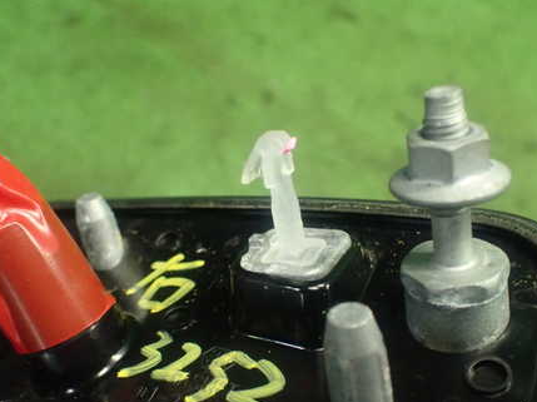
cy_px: 220
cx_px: 245
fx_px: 651
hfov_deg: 44.8
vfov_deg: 34.3
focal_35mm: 42
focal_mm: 5.4
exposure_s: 1/100
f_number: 2.3
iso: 800
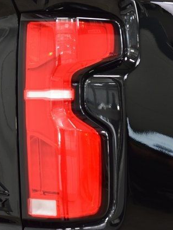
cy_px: 114
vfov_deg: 13.9
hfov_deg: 10.5
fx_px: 943
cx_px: 54
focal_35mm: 142
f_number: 5.6
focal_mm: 65
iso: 1600
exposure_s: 1/30
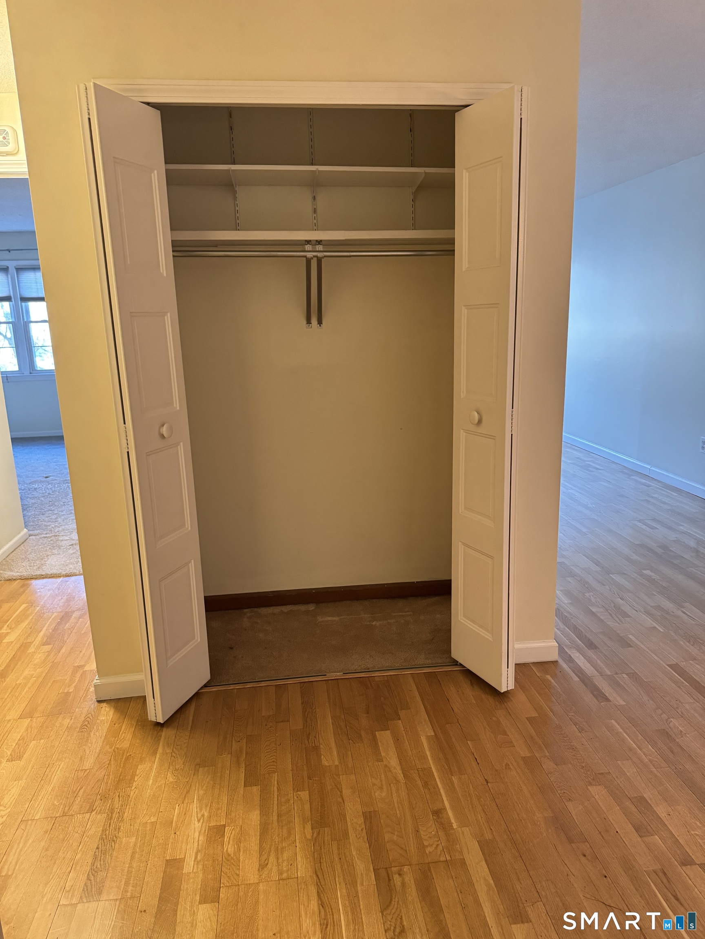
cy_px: 470
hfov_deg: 56.8
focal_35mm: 24
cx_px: 352
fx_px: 652
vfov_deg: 71.6
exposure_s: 1/60
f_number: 1.78
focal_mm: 6.76
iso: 800
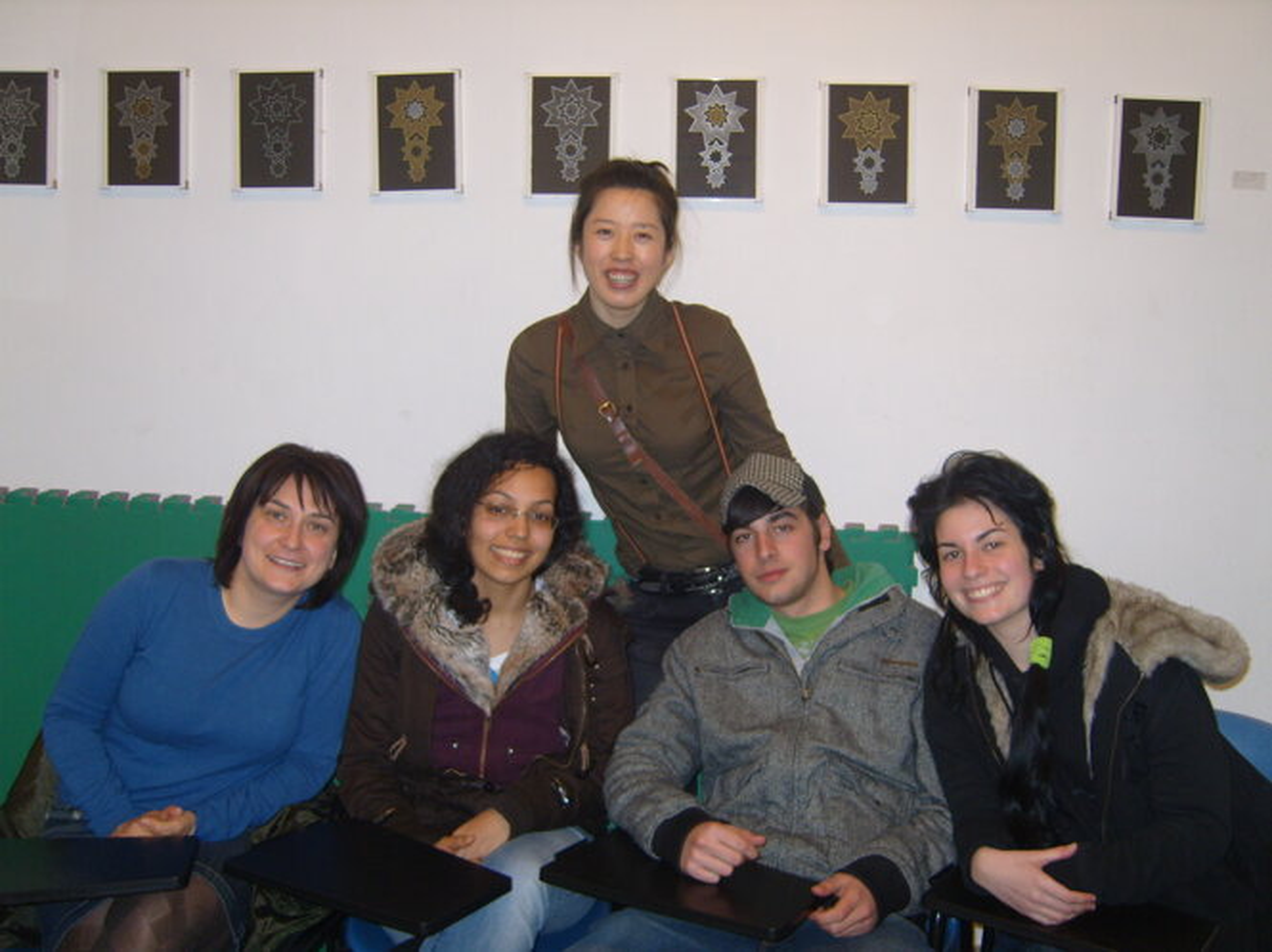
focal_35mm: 35
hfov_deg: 52.7
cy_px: 476
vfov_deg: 40.7
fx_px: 1285
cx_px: 636
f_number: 2.8
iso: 100
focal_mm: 7.4
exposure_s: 1/30
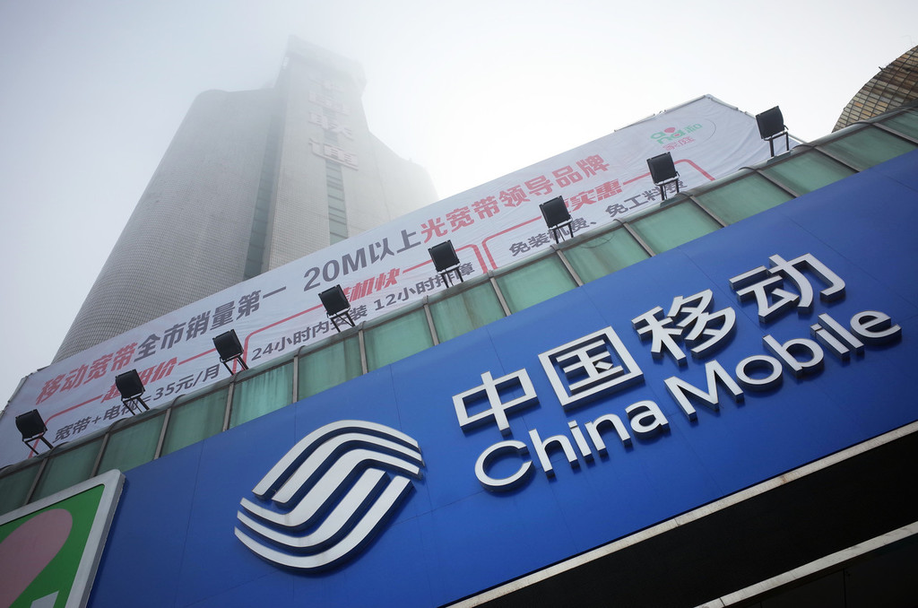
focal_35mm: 28
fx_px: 712
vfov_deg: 46.2
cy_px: 304
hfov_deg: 65.6
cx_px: 459
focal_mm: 18.3
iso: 100
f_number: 8
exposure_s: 1/180
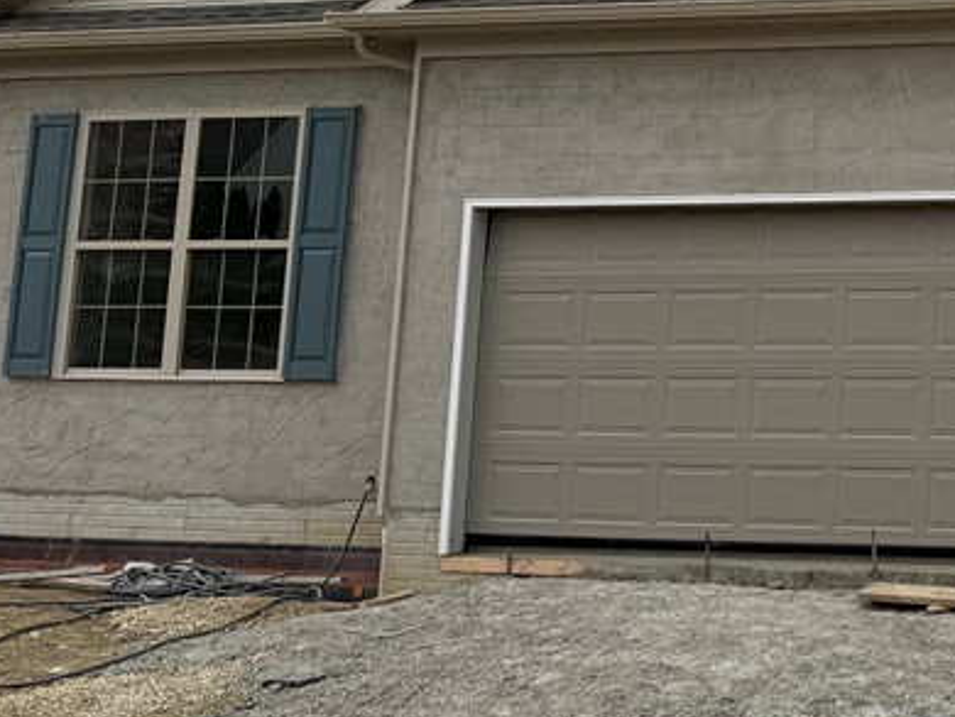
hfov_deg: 26.7
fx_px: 1739
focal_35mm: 63
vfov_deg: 22.6
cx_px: 1185
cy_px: 29
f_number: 1.78
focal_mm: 6.76
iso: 80
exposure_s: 1/3145
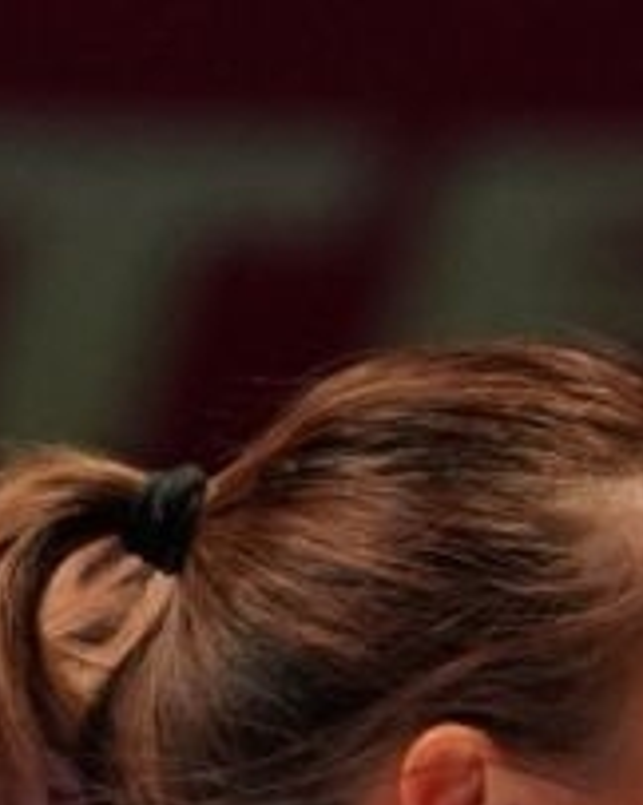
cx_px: 1302
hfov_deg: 1.0
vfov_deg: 1.2
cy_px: 1804
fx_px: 37475
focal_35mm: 1573
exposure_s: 1/1000
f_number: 2.8
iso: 1600
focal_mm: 189
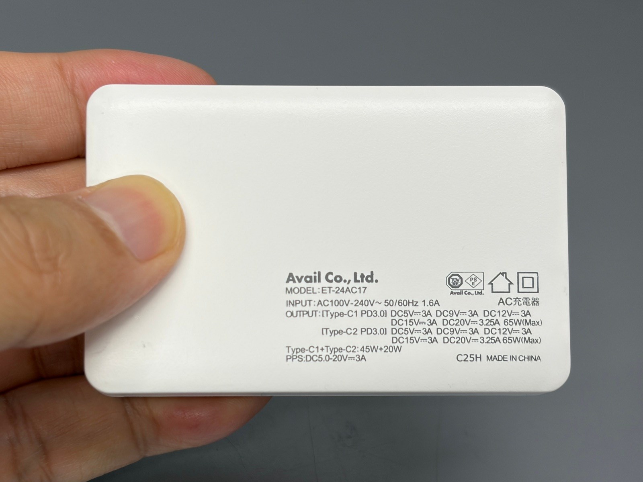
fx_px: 966
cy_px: 241
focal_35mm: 52
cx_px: 322
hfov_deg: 36.8
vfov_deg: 28.0
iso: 25
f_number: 1.6
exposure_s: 1/60
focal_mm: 5.96
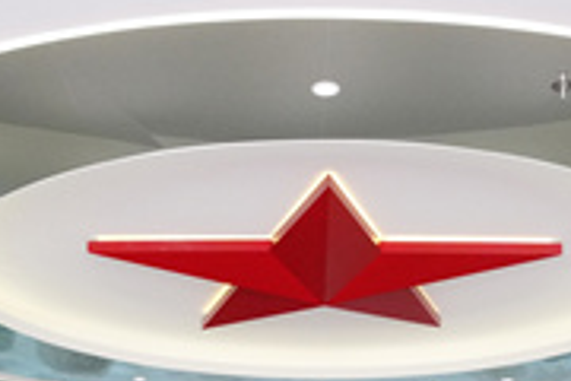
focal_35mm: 71
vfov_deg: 17.4
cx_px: 305
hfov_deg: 28.4
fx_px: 1126
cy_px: 560
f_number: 7.1
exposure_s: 1/100
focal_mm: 16
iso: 2500
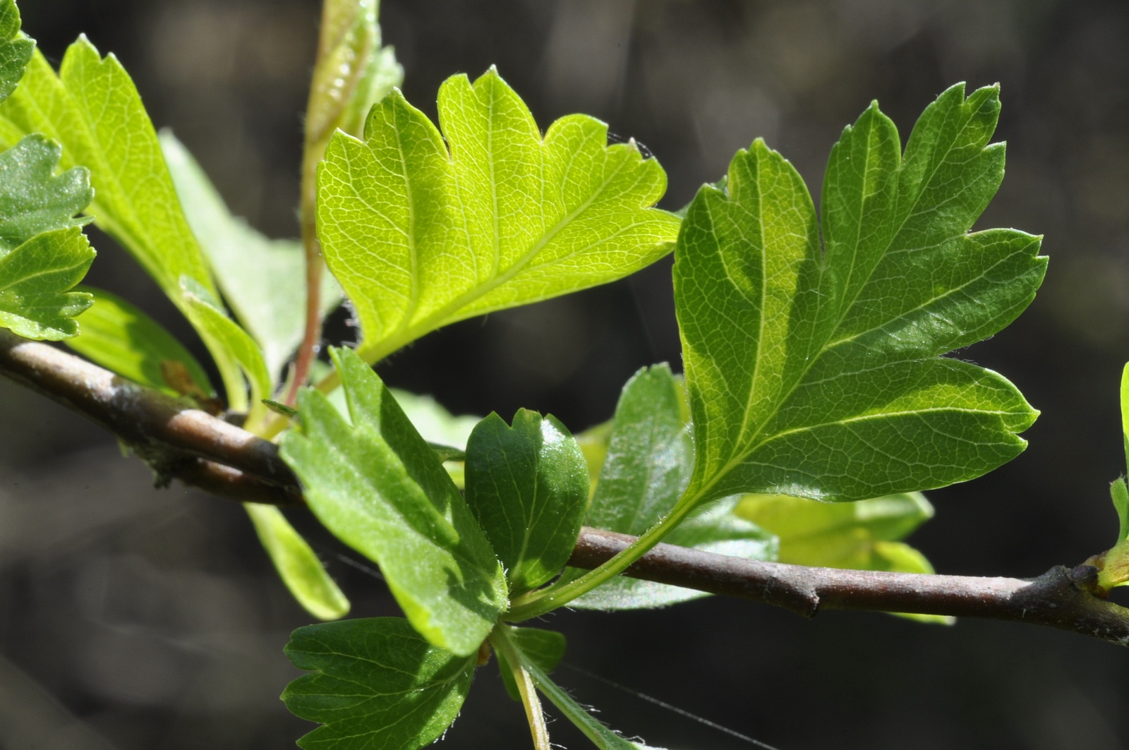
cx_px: 564
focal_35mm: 90
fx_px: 2819
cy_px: 375
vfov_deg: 15.2
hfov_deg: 22.6
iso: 200
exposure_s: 1/20
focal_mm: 60
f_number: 29
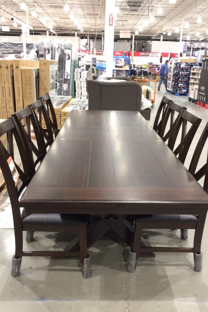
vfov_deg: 60.3
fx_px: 269
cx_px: 107
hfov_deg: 42.3
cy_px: 157
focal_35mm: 31
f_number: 2.2
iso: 125
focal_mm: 4.15
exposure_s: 1/30
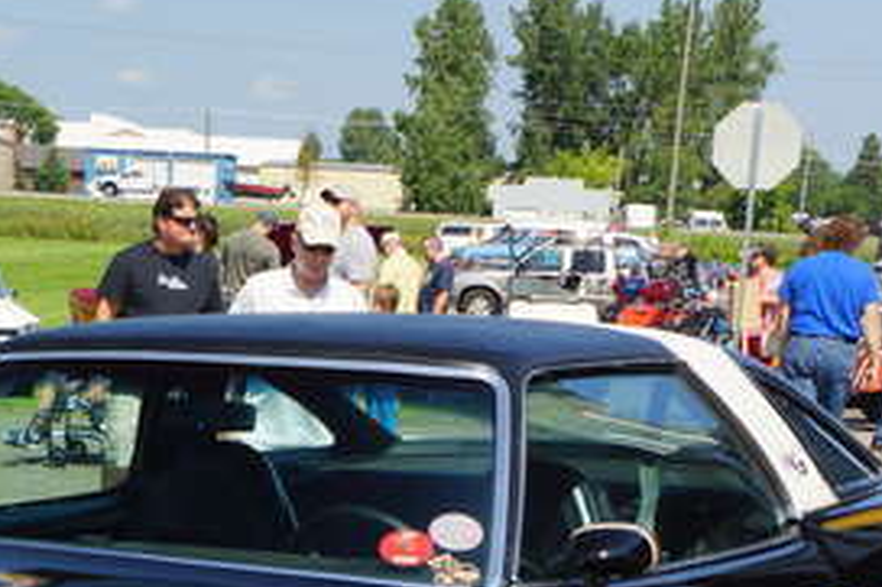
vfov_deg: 12.5
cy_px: 738
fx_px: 2595
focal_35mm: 106
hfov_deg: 18.7
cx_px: -13
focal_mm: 24
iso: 100
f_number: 10
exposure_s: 1/100
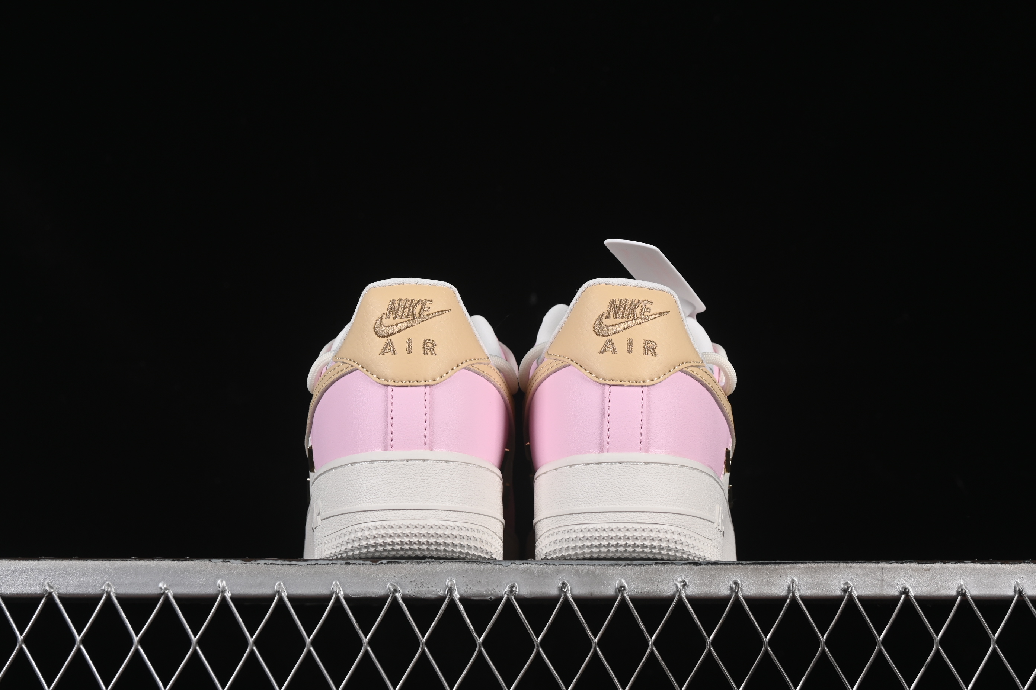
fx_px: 2158
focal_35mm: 75
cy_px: 345
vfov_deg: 18.2
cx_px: 518
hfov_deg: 27.0
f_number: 8
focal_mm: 50
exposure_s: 1/80
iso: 160
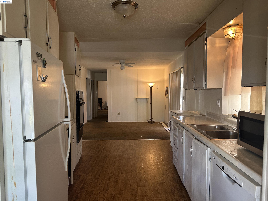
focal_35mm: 24
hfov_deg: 71.6
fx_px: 186
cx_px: 134
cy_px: 100
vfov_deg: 56.8
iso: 160
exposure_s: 1/60
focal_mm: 6.86
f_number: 1.78
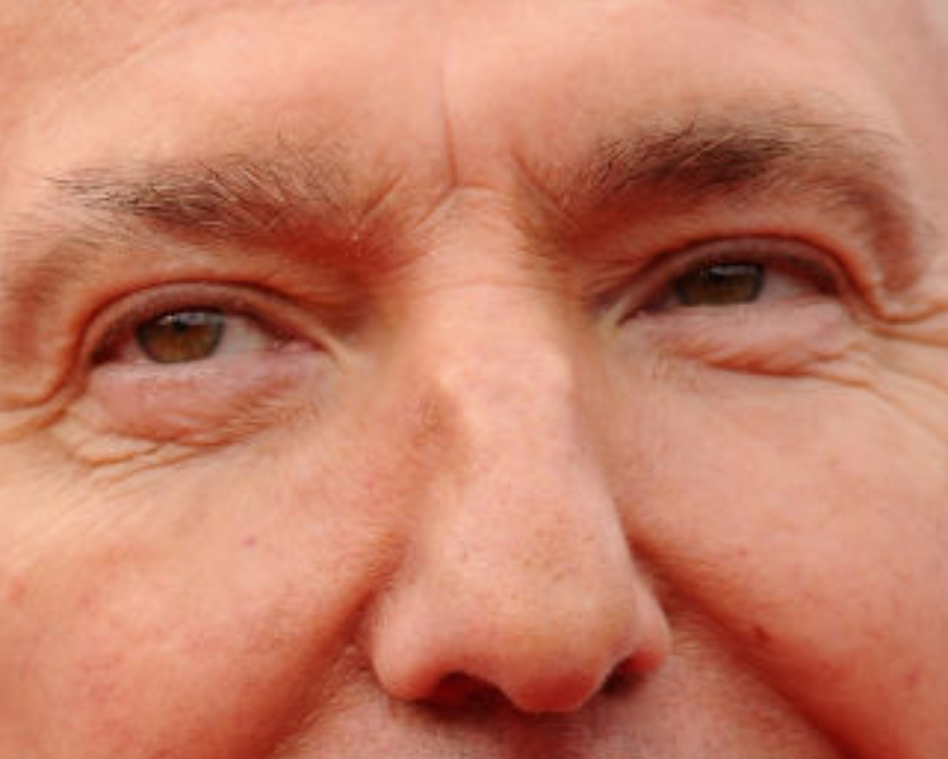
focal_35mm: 897
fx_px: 25175
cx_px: 86
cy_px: 579
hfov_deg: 2.2
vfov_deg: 1.7
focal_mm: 300
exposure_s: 1/200
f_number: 8
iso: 200
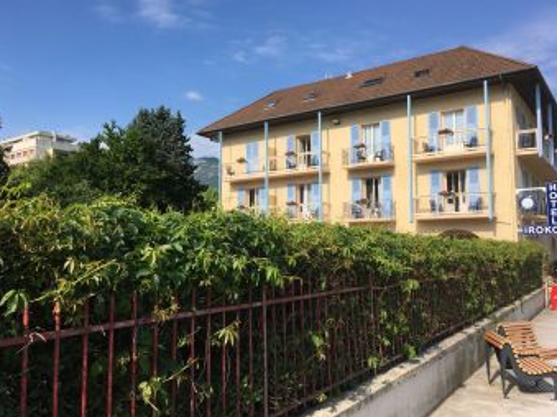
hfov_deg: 60.0
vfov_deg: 46.8
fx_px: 483
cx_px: 273
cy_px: 206
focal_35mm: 30
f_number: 2.2
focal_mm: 4.15
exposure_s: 1/1538
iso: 25
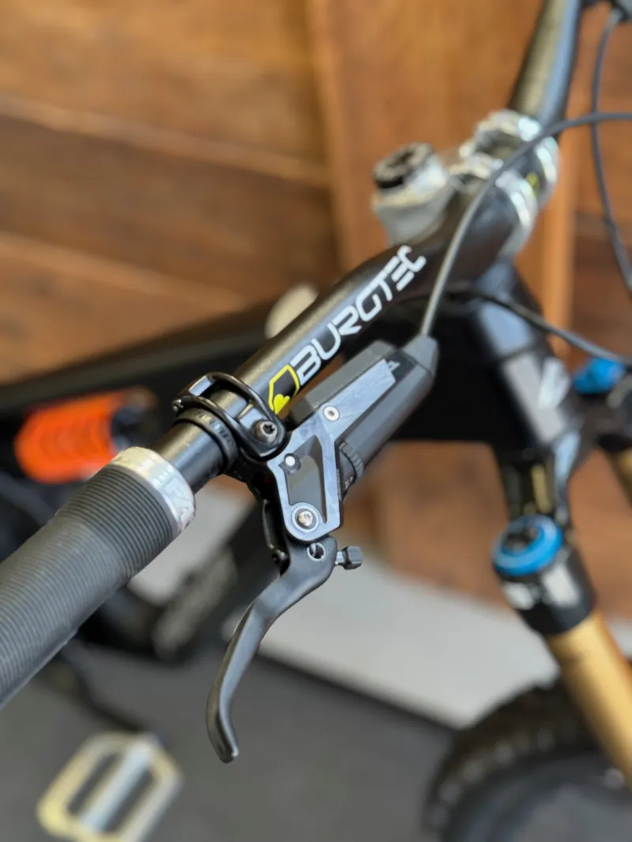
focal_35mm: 48
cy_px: 421
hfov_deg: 30.3
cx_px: 316
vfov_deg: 39.6
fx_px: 1168
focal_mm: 6.76
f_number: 1.78
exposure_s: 1/50
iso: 160
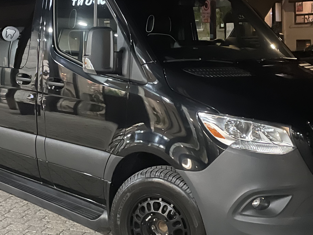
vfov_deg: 25.6
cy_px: 84
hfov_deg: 33.7
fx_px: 515
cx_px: 137
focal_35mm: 57
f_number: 1.6
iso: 1000
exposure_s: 1/25
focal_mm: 4.2
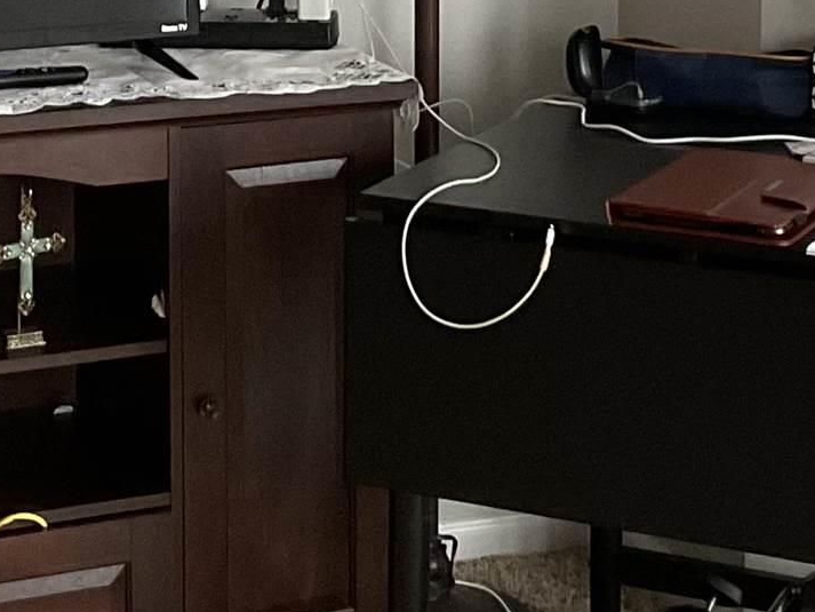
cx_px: 464
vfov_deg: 11.6
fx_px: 2943
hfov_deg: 15.8
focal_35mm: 125
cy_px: -114
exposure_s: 1/60
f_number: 1.8
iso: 100
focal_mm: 3
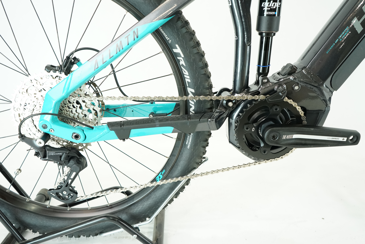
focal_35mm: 29
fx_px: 294
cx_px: 182
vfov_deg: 45.0
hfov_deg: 63.7
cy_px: 122
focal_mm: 29
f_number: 5
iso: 2500
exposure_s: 1/200
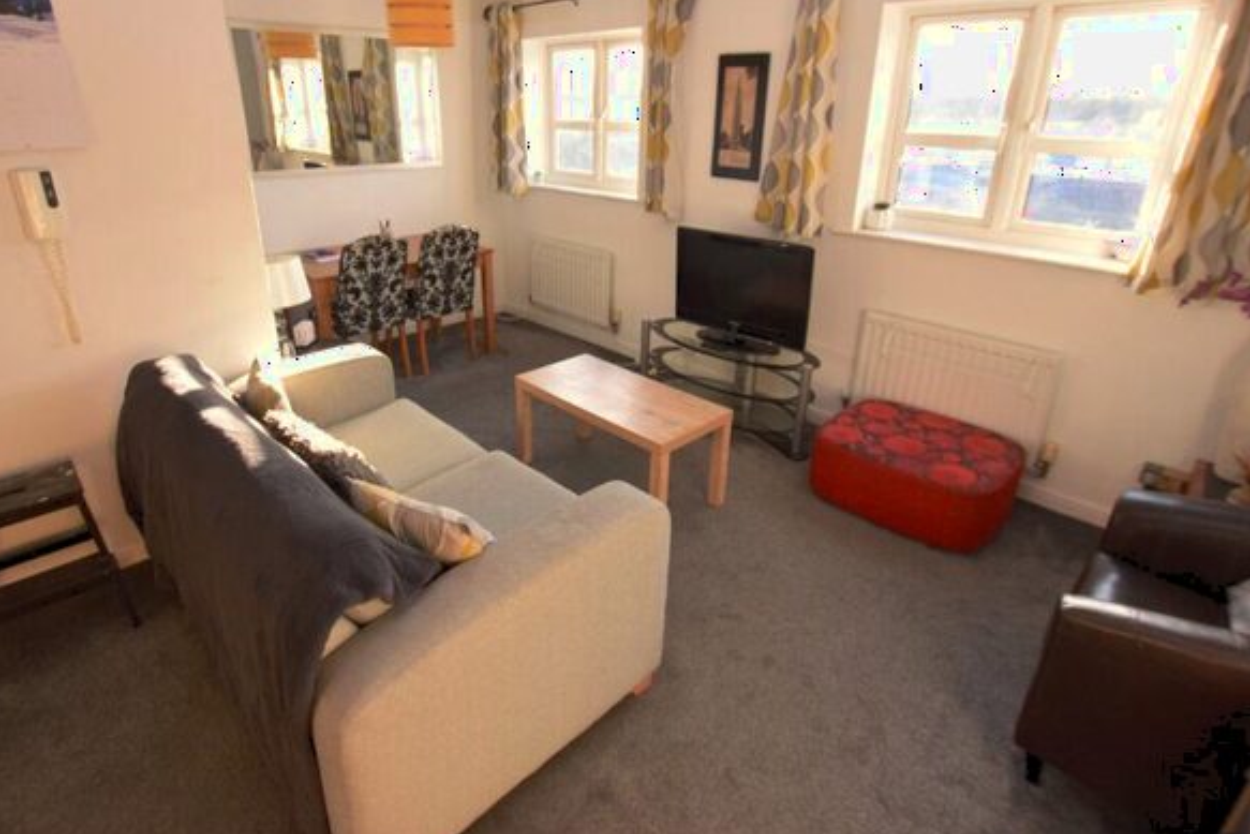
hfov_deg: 89.9
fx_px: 625
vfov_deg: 67.1
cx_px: 596
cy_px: 361
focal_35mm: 18
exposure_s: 1/125
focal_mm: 10
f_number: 5.6
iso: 800
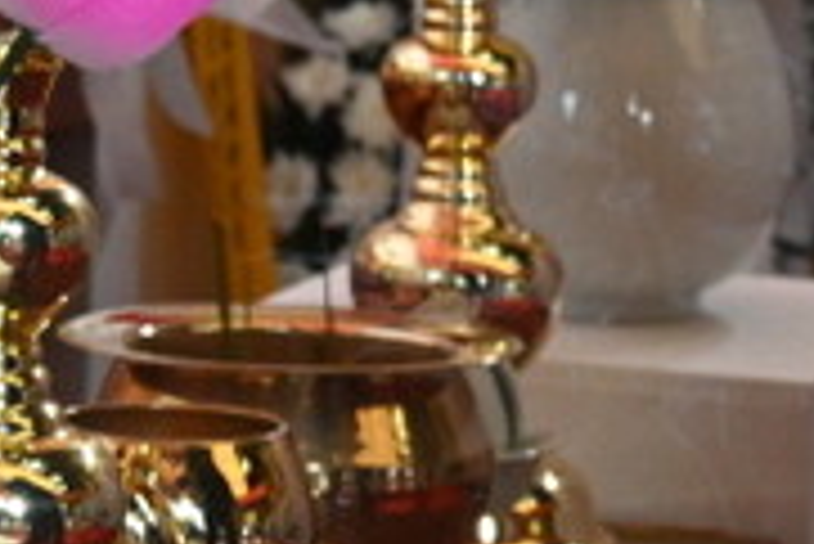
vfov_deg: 6.0
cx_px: -76
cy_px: -812
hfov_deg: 9.4
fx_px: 4910
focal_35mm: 217
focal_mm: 41
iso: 2000
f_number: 5
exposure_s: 1/125
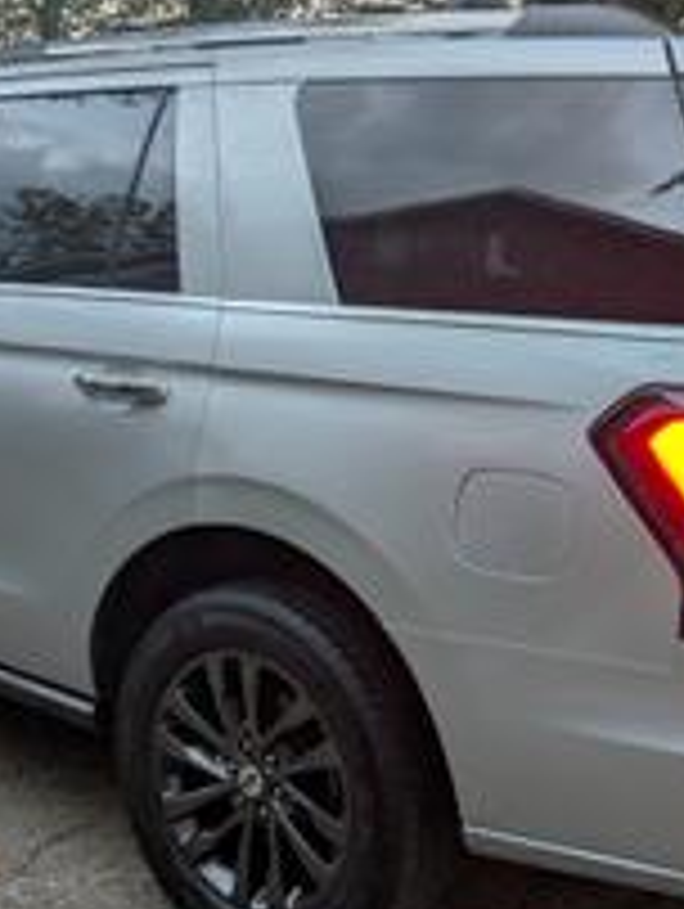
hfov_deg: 32.2
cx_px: 376
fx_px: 1183
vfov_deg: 42.0
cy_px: 454
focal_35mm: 45
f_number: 1.68
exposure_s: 1/36.1
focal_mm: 6.9
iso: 49
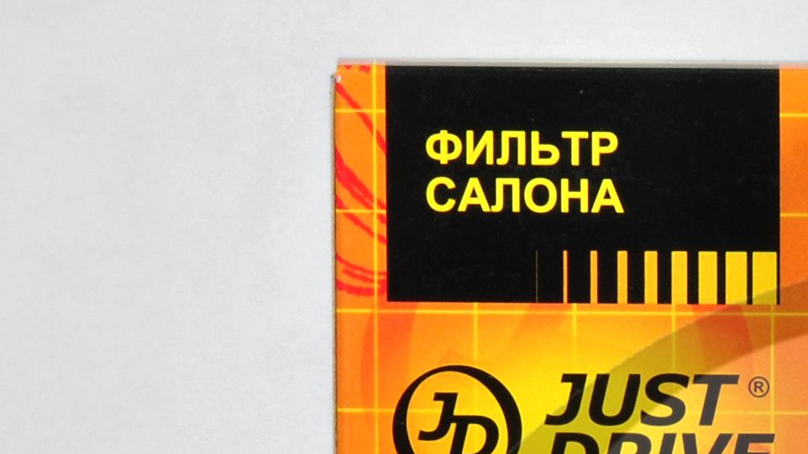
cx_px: 975
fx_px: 10179
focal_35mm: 475
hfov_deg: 4.5
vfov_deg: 2.5
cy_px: 908
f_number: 14
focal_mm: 75
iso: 200
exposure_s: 1/200
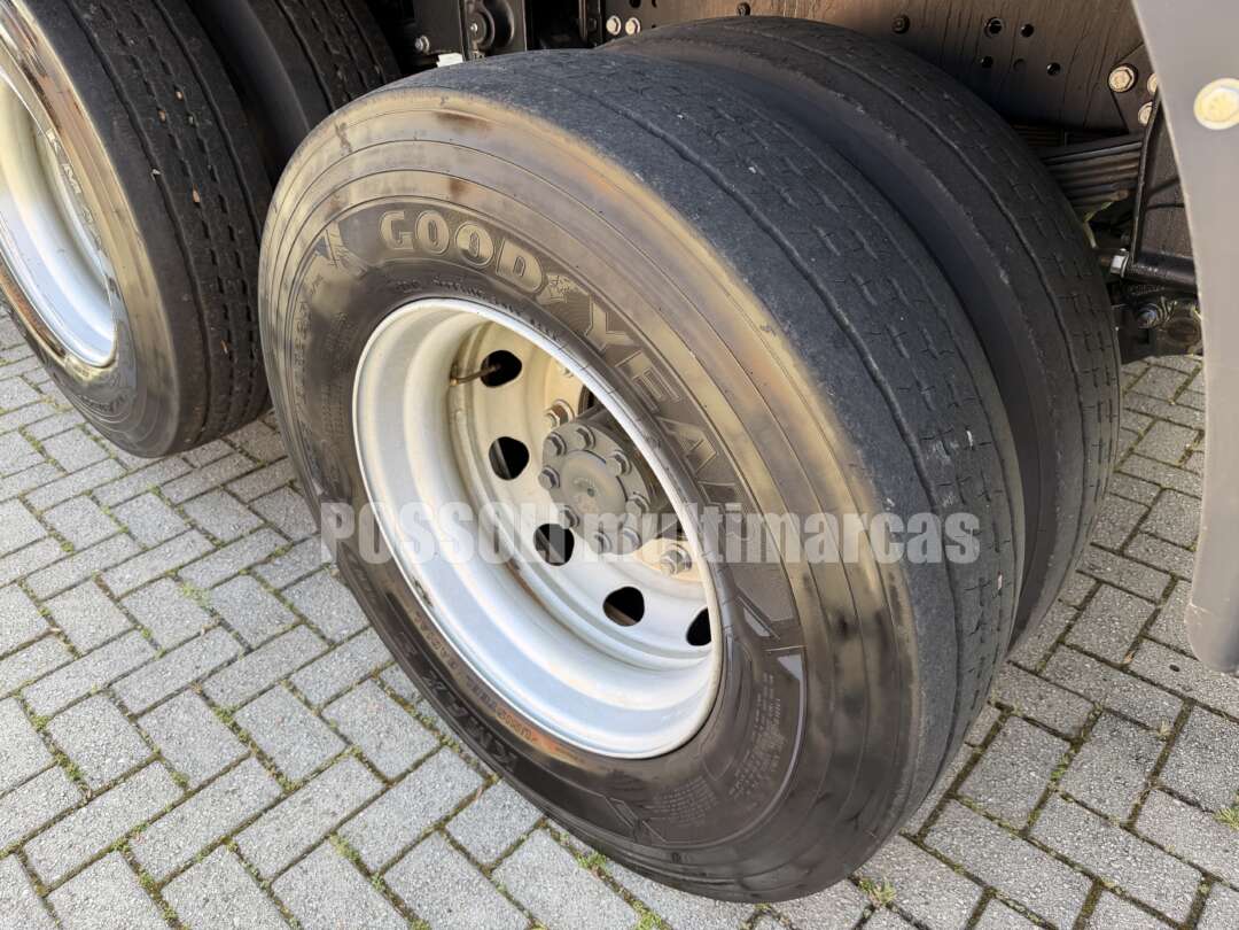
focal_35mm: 24
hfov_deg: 71.6
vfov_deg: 56.8
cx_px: 620
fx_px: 859
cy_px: 465
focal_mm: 6.76
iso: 80
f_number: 1.78
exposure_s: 1/224
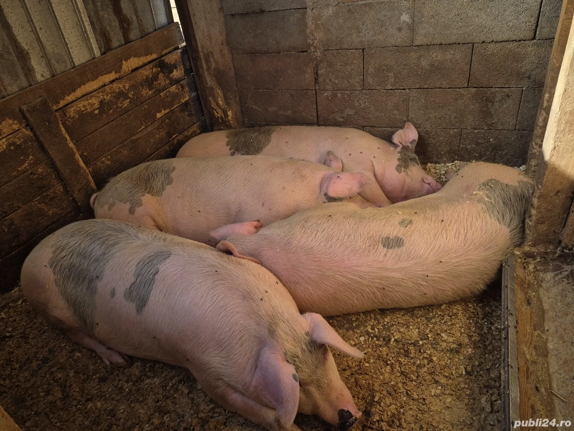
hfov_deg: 73.9
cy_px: 216
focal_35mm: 23
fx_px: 381
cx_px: 287
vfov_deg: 58.9
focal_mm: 5.4
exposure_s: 1/266
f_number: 1.8
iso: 25
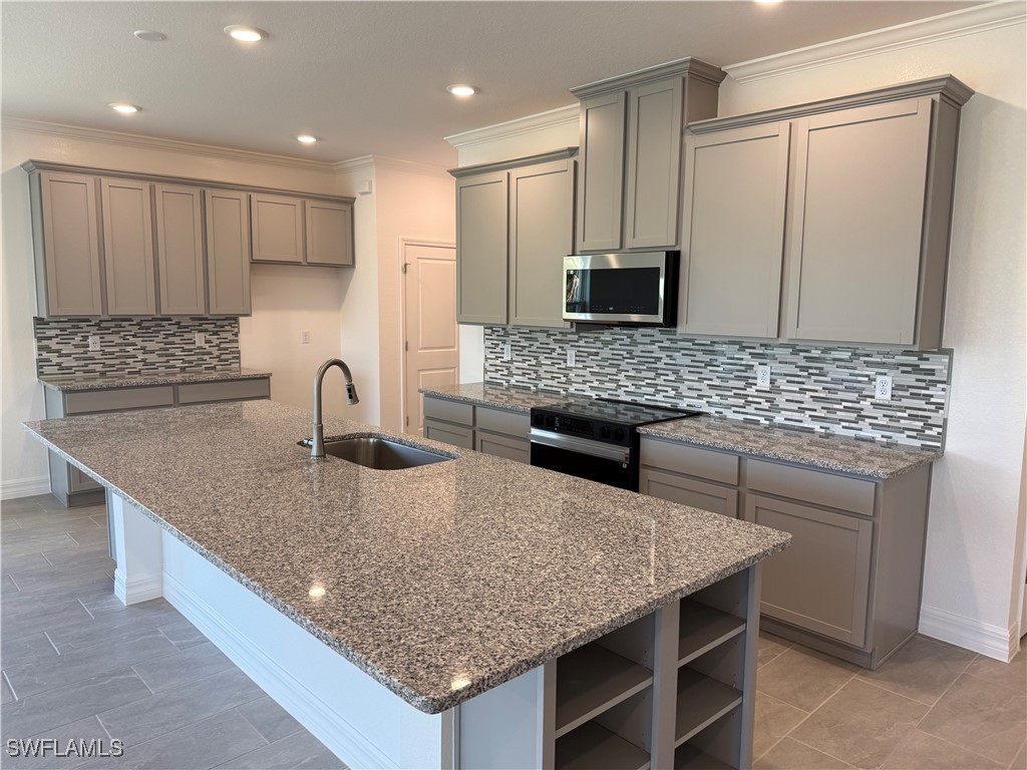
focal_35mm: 24
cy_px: 385
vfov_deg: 56.8
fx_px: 712
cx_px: 514
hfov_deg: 71.6
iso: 125
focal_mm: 6.76
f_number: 1.78
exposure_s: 1/120
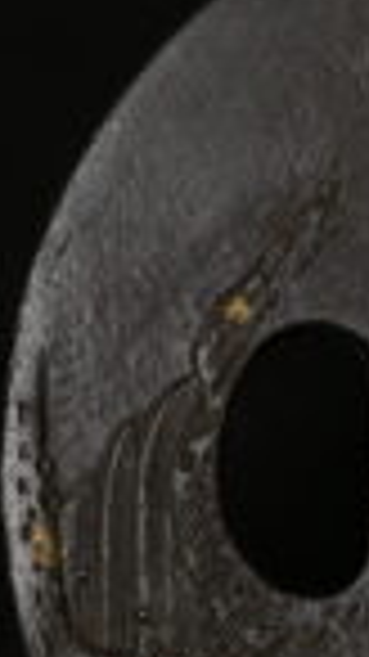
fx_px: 6025
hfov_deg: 3.5
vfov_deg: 6.2
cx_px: 562
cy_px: 472
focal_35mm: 346
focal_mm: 105
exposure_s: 1/125
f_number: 9
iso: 2200
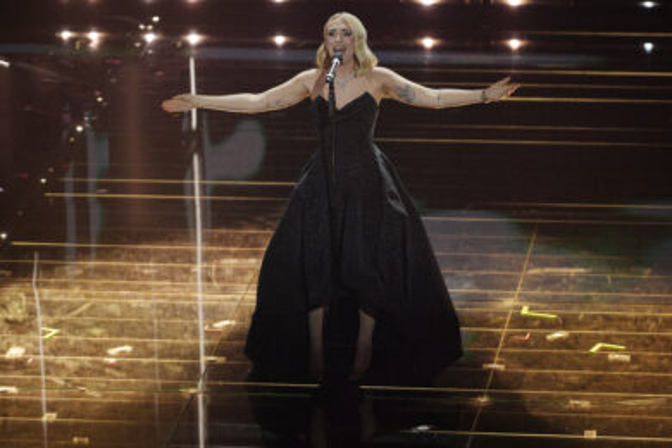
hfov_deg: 10.3
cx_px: 336
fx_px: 3733
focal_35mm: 200
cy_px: 224
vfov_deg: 6.9
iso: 3200
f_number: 2.8
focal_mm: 200
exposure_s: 1/640
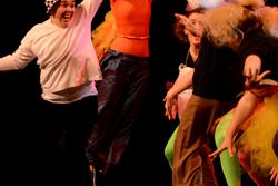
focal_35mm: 323
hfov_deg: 6.4
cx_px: 152
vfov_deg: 4.3
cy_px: 71
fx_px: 2496
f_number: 4.5
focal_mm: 120
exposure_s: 1/320
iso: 3200
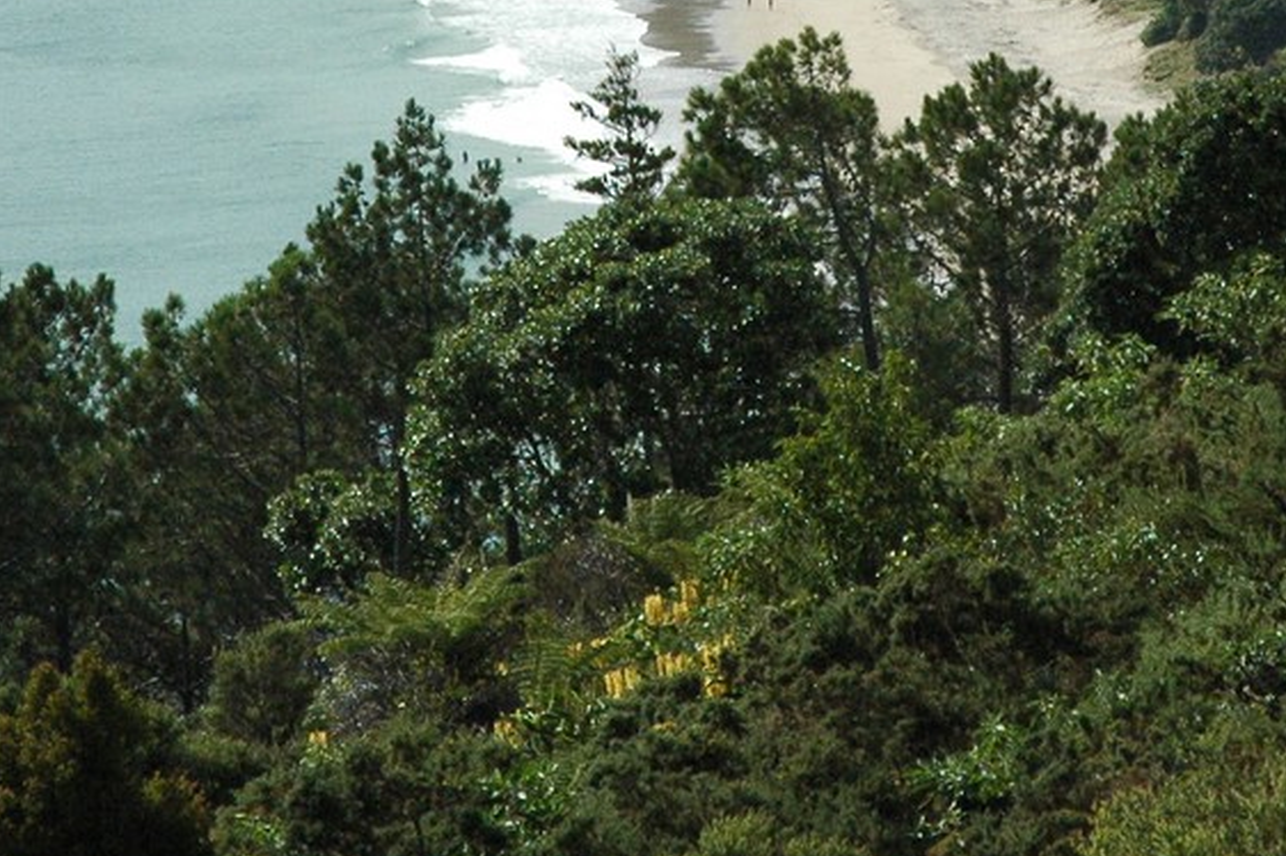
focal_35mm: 281
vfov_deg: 4.9
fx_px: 10032
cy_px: -236
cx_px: 783
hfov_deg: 7.3
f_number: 13
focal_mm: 70
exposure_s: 1/1000
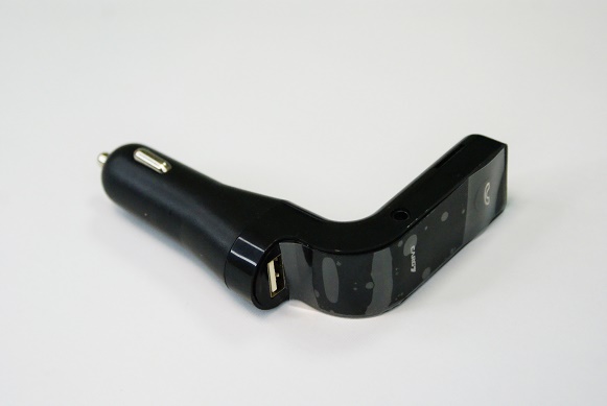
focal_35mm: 90
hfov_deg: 22.6
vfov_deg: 15.2
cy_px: 203
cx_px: 304
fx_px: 1519
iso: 1600
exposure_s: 1/160
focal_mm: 60
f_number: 5.6
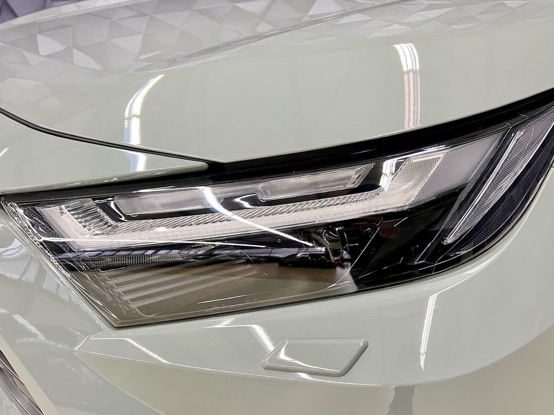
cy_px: 214
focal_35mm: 30
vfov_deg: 46.8
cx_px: 290
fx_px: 480
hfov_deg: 59.9
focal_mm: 5.7
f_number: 1.5
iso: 160
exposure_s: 1/50
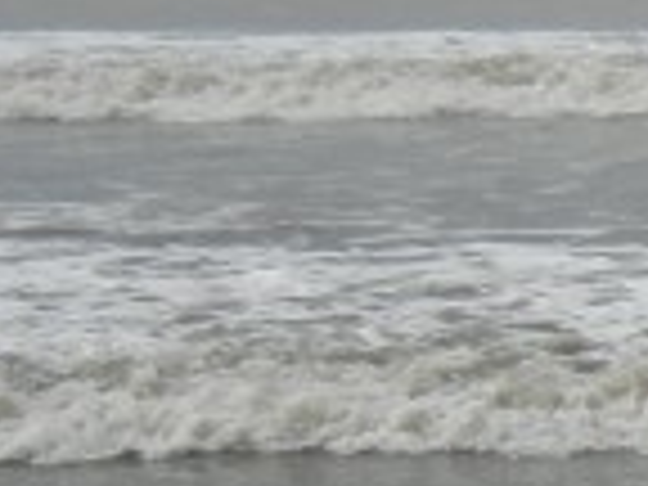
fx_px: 4006
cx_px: 2102
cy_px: 306
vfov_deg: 6.9
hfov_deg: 7.7
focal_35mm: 214
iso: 160
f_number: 7
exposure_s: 1/1062
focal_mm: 5.4
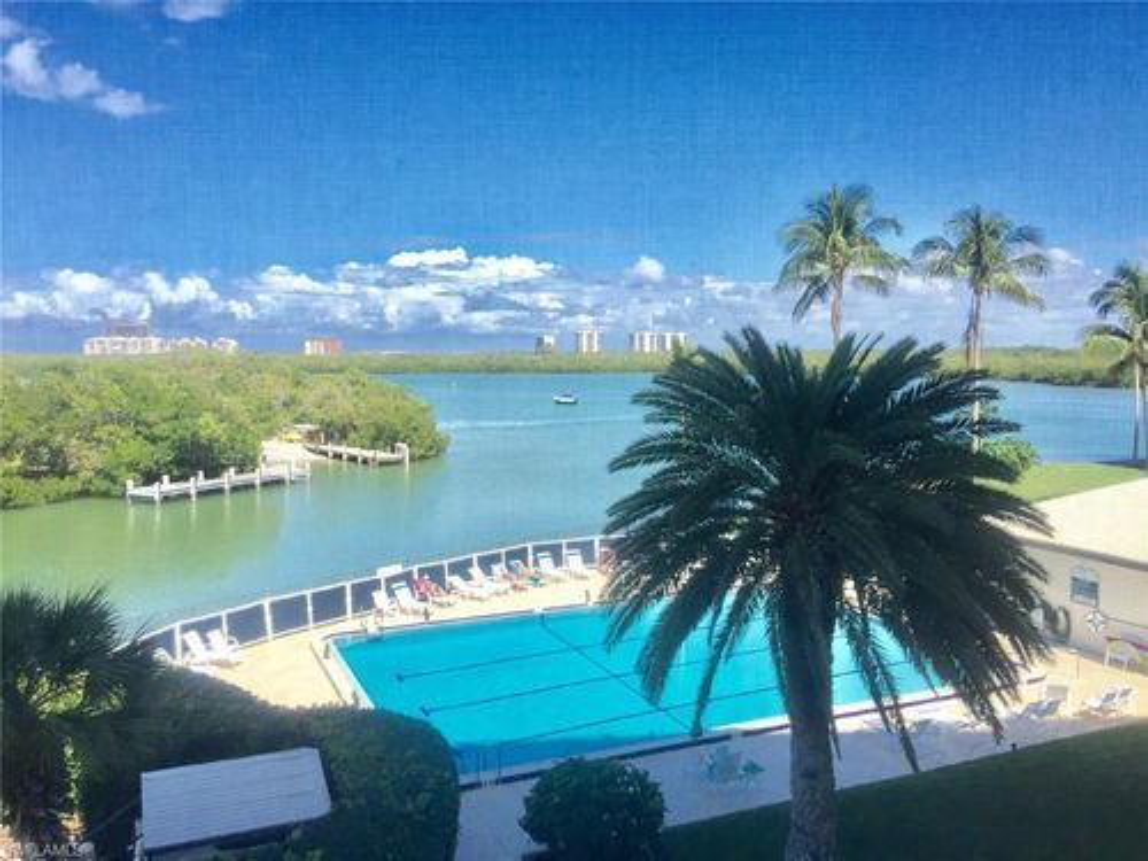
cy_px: 430
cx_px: 574
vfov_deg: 48.2
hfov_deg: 61.7
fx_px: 962
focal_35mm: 29
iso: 32
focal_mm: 4.15
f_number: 2.2
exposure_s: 1/1163
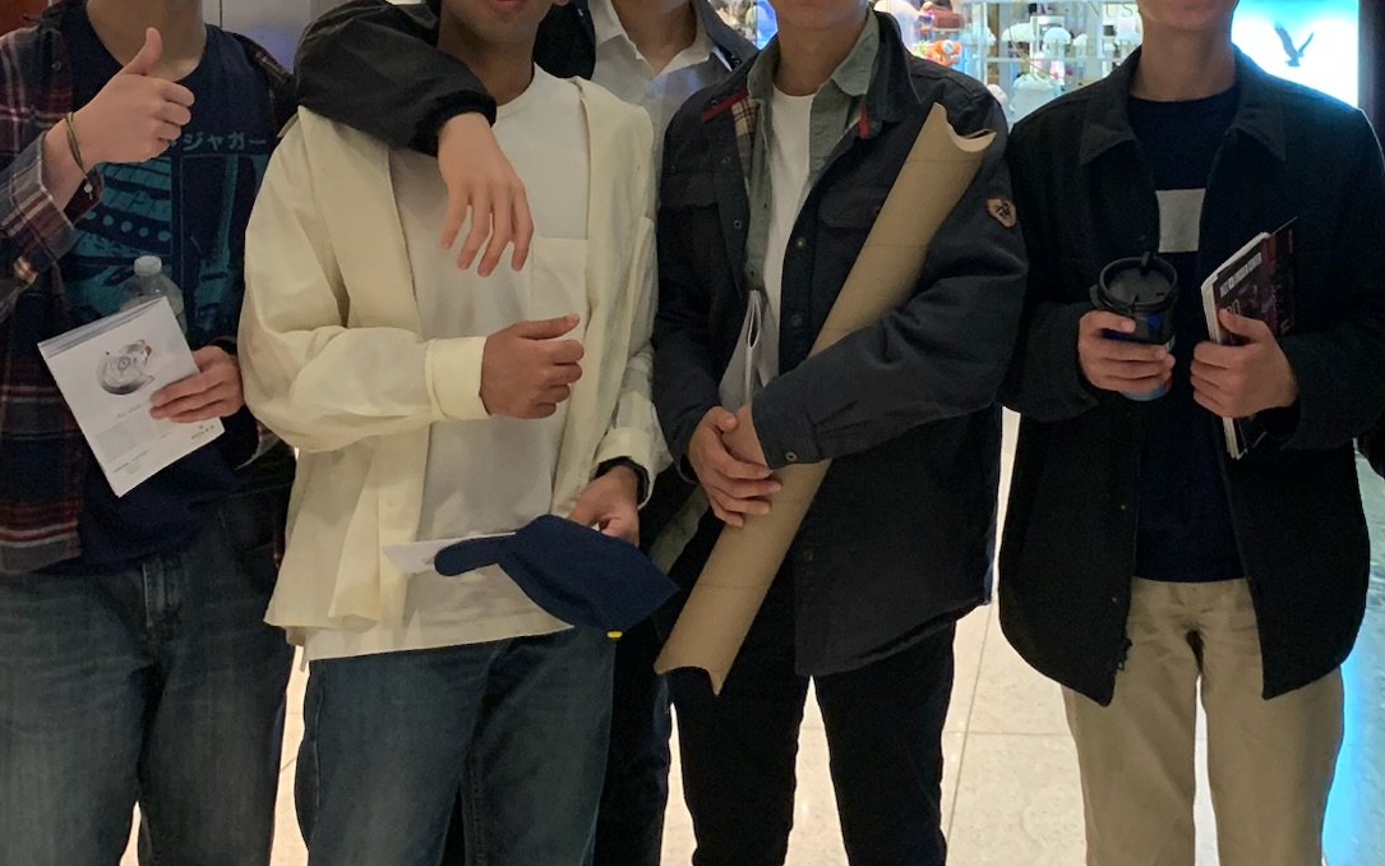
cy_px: 135
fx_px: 1963
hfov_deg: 38.5
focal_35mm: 52
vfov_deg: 24.4
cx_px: 917
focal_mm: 4.25
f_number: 1.8
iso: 400
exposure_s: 1/40
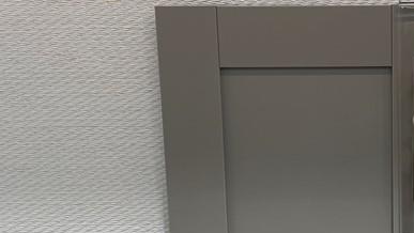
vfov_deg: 16.1
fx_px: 824
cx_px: 377
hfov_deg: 27.2
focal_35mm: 75
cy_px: 154
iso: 32
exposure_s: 1/219
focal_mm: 4.2
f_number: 1.6
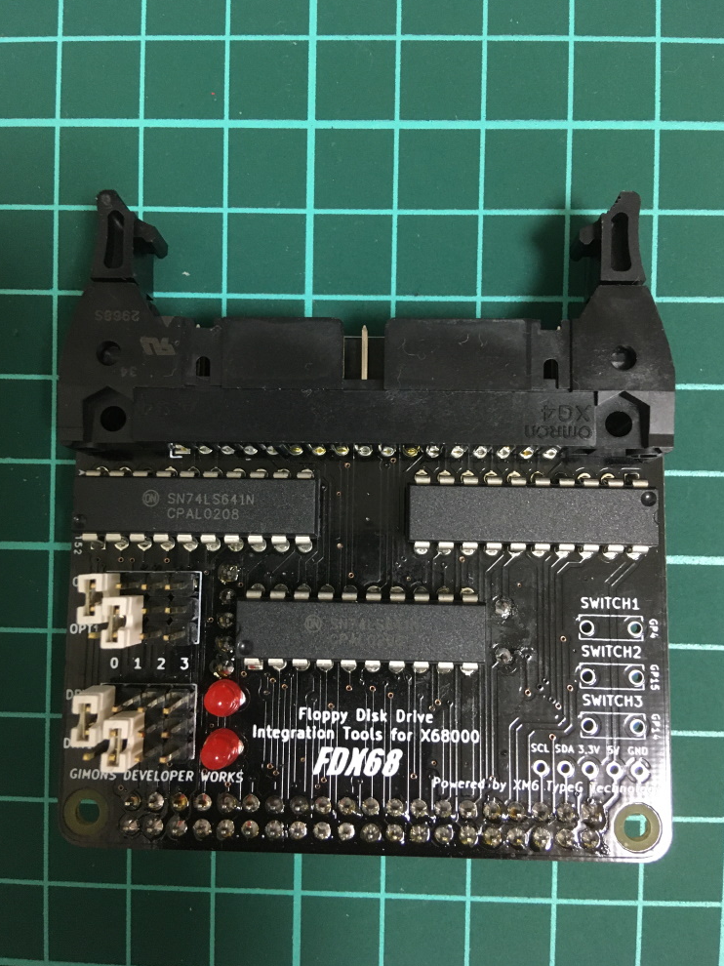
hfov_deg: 46.8
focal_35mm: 30
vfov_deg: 60.0
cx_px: 368
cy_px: 477
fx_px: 837
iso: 200
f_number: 2.2
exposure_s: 1/20
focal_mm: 4.15
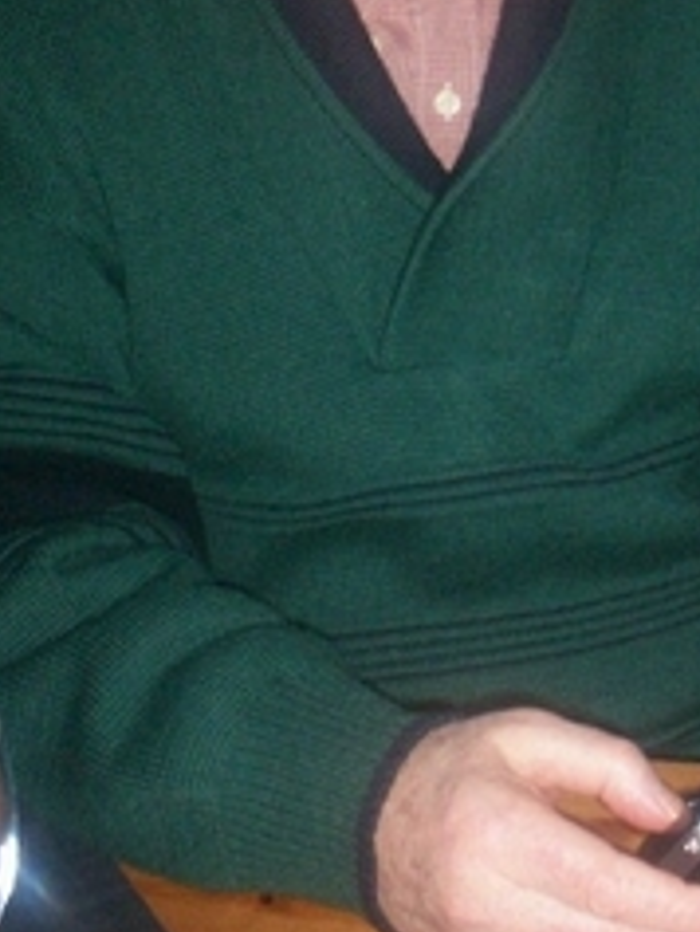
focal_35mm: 91
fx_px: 2451
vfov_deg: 21.3
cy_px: 185
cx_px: 472
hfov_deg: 16.2
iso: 140
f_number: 4.5
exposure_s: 1/64
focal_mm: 5.9
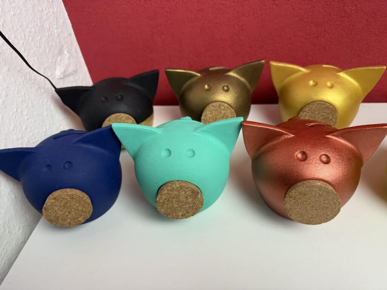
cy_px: 145
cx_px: 194
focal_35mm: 24
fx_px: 268
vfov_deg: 56.8
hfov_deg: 71.6
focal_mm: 6.76
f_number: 1.78
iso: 125
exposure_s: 1/100
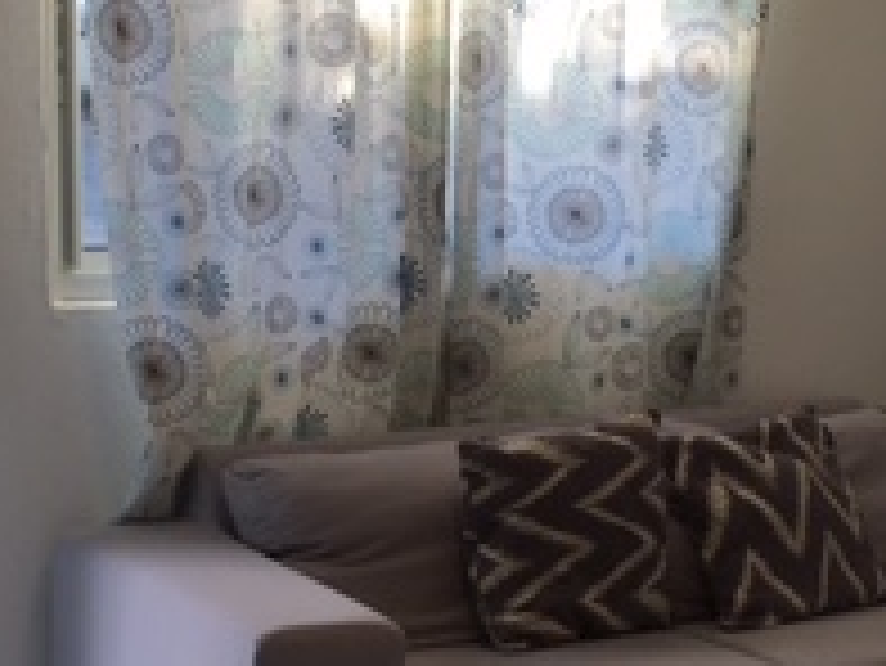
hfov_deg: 20.7
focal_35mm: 94
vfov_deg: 15.7
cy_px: 468
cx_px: 621
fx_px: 2407
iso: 25
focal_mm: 4.15
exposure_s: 1/50
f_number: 2.2
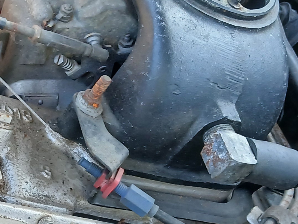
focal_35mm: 99
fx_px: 852
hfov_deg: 19.2
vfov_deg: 14.9
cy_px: 160
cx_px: -8
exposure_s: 1/50
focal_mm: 3.98
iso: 80
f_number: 1.8
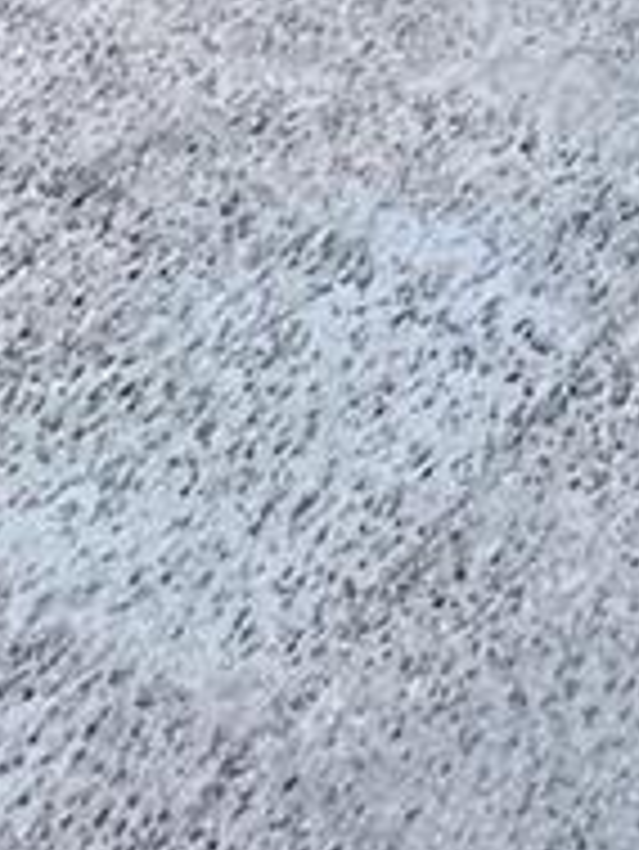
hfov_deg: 13.0
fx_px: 2188
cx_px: 1490
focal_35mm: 89
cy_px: -1704
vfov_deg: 11.5
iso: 50
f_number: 2.2
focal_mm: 2.22
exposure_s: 1/99
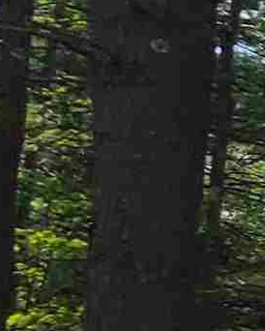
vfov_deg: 16.1
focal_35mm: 114
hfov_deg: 5.6
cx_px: 1464
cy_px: 408
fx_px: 1117
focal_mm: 2.2
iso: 64
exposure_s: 1/1505
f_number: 2.2
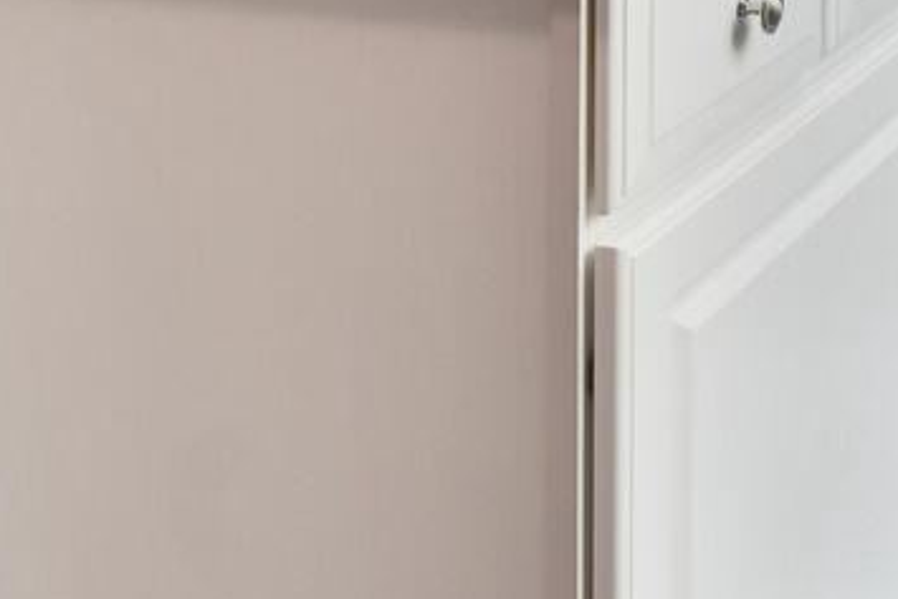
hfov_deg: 24.1
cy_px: -500
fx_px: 1822
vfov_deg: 15.8
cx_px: 1184
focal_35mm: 73
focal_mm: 10
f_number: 8
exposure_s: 1/2
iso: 200
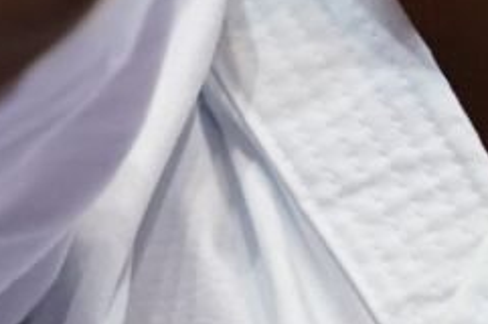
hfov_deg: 0.7
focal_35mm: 2991
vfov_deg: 0.5
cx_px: 480
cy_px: -126
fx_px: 40490
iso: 3200
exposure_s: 1/500
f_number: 2.8
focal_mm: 400
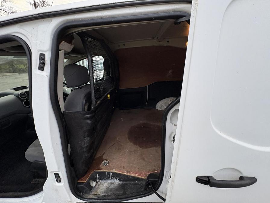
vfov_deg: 85.7
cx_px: 135
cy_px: 102
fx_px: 109
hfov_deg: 102.1
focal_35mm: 14
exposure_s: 1/99
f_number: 2.2
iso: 160
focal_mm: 2.22
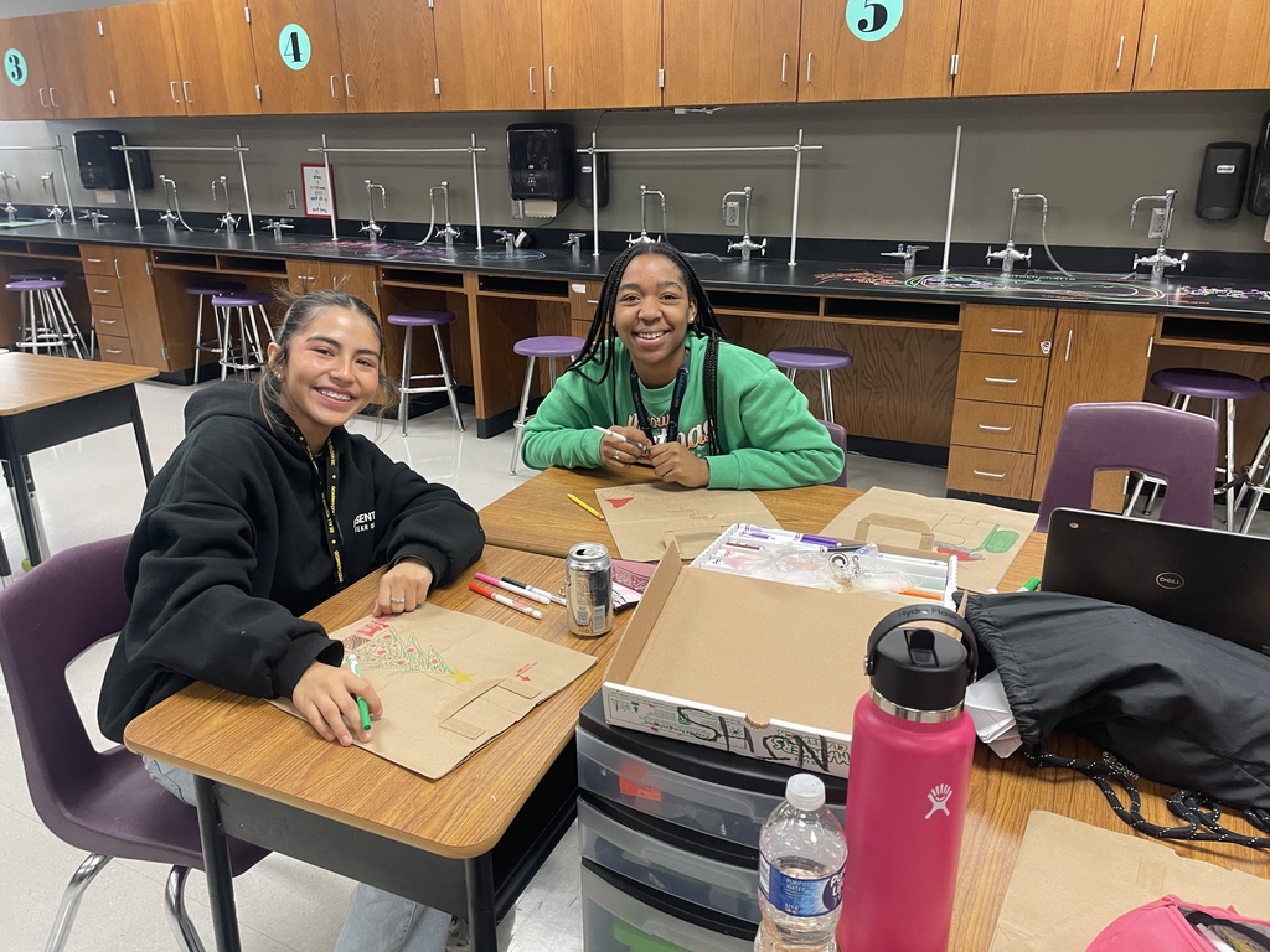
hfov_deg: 67.3
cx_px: 635
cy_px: 476
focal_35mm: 26
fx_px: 954
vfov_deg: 53.1
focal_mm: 4.2
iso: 125
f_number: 1.6
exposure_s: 1/60
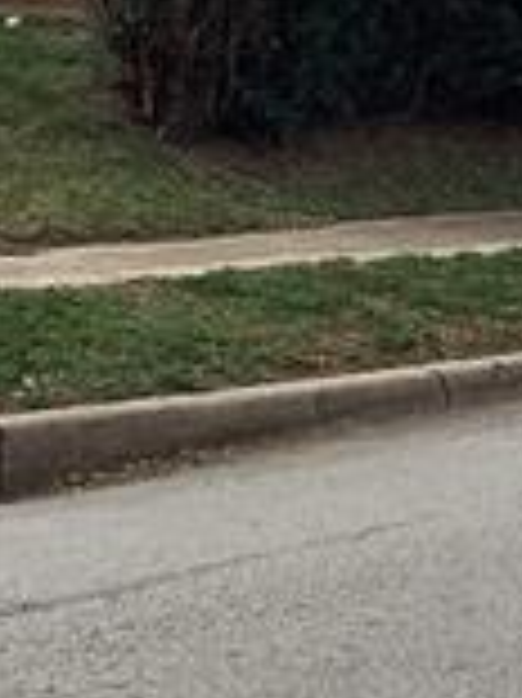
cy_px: -18
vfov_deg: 12.7
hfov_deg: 9.6
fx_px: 3101
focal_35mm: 154
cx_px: 122
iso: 25
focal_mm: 3.3
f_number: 2.4
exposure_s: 1/177
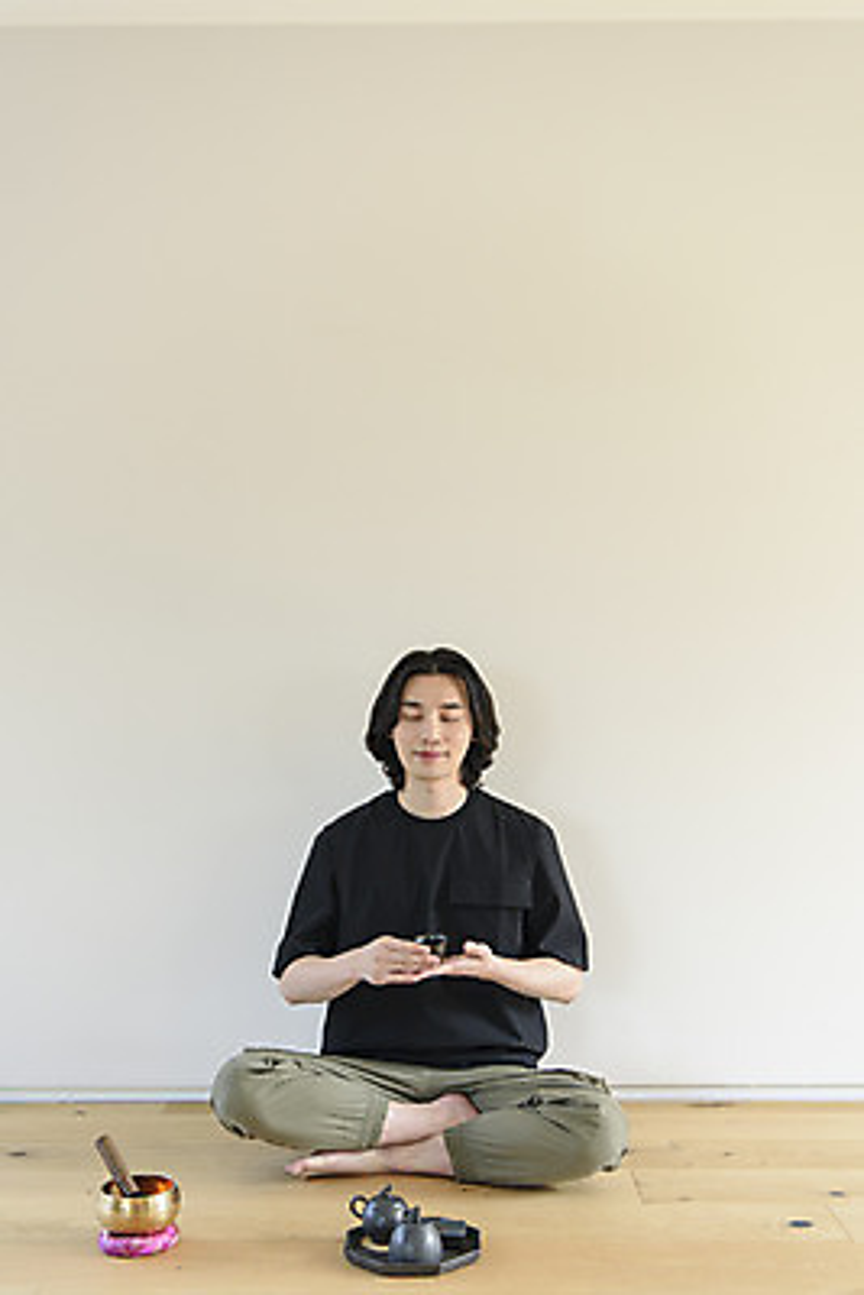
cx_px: 432
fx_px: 1511
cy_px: 648
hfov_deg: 31.9
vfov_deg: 46.4
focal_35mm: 42
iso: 800
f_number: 3.5
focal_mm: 42
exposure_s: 1/200
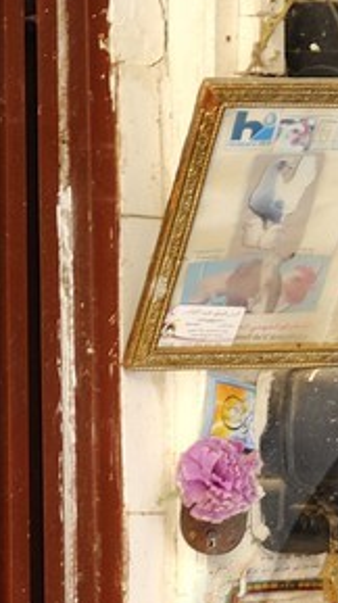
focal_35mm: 325
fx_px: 5192
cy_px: 801
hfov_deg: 3.7
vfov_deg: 6.6
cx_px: 801
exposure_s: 1/125
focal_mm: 56
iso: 200
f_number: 2.8
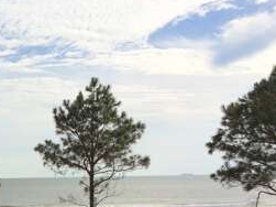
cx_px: -90
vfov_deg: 17.9
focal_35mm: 79
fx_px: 630
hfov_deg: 22.0
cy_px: 233
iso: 32
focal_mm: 4.15
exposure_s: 1/4115
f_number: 2.2
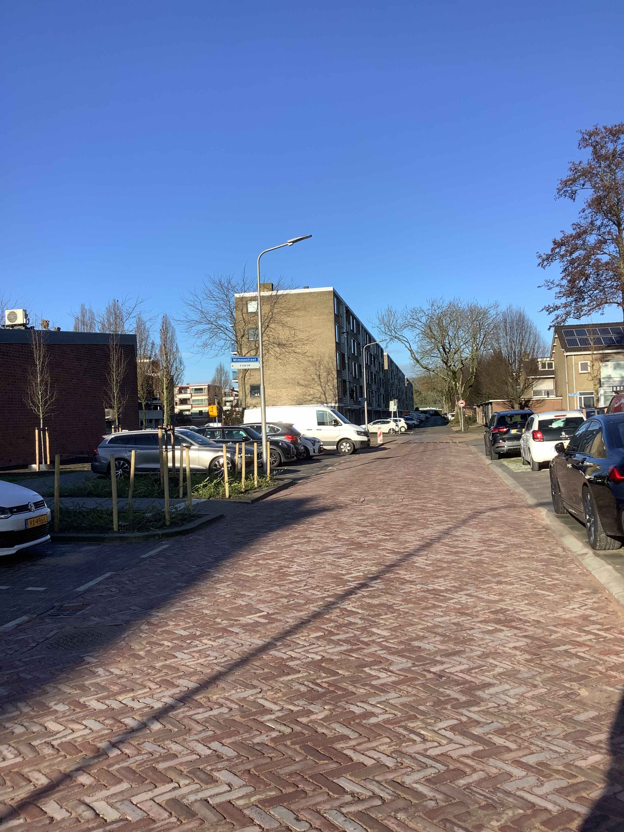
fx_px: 745
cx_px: 312
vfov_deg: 58.4
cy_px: 416
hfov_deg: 45.4
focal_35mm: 31
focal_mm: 3.3
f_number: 2.4
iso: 25
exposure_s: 1/1148
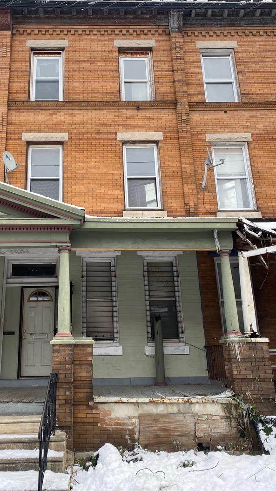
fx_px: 378
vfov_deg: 66.1
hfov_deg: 39.7
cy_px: 240
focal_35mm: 29
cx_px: 95
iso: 32
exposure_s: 1/690
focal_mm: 4.25
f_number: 1.8
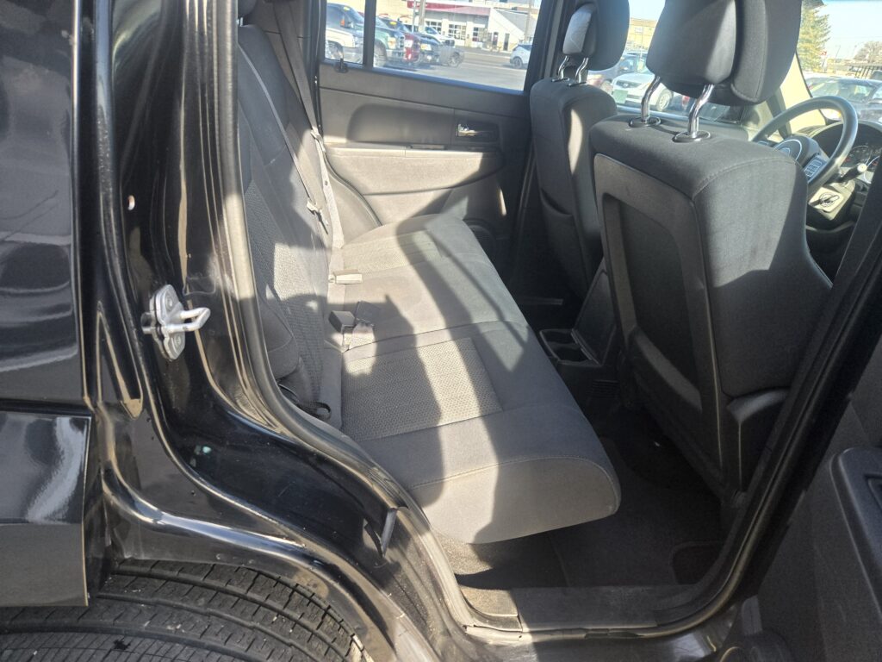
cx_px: 441
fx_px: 586
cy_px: 331
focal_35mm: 23
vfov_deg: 58.9
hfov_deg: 73.9
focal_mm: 5.4
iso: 160
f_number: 1.8
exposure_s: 1/508
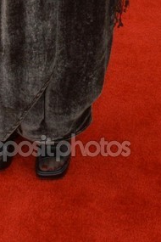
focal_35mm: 129
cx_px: 53
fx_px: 865
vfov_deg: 14.1
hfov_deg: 10.6
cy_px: -191
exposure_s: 1/160
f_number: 6.3
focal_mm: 24
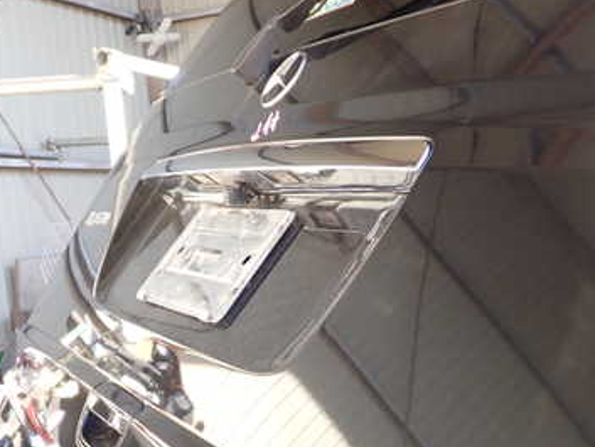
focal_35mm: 51
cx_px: 373
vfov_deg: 28.2
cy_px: 332
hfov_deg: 37.3
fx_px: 877
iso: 100
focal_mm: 5.4
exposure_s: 1/100
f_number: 2.3
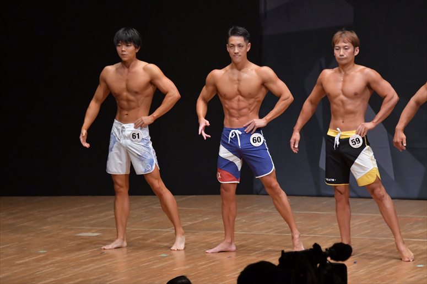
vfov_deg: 5.1
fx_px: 3201
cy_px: 142
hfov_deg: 7.6
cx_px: 214
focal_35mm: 270
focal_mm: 180
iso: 6400
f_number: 5.6
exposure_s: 1/400
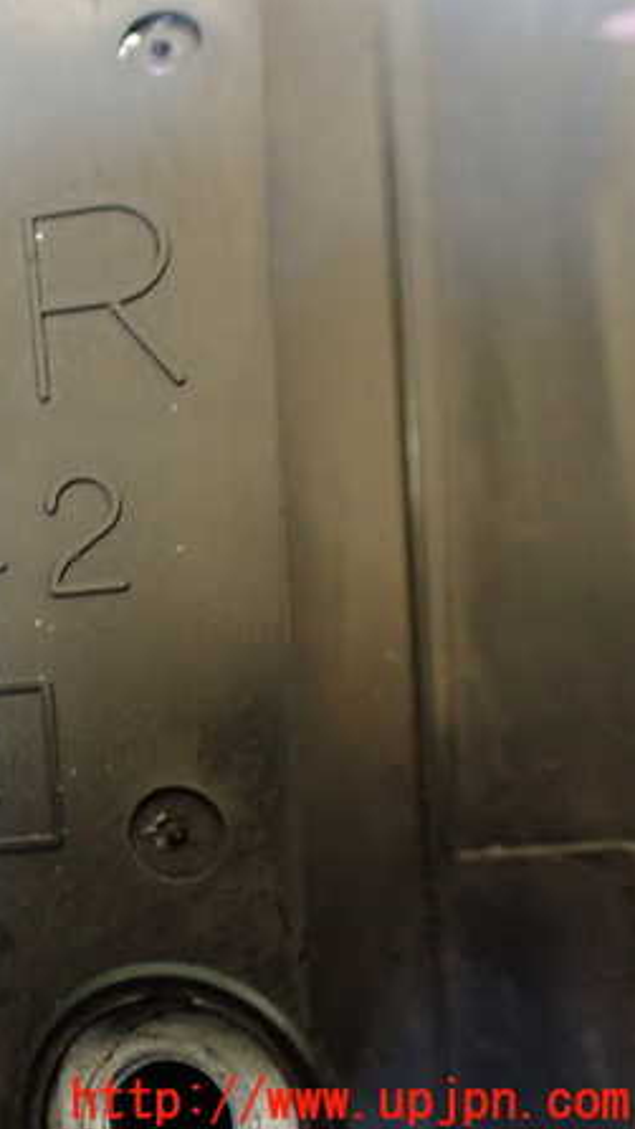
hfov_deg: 24.7
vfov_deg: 46.4
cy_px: 564
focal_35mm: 44
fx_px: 1317
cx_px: -116
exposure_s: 1/40
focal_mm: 5.4
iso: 800
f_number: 2.3
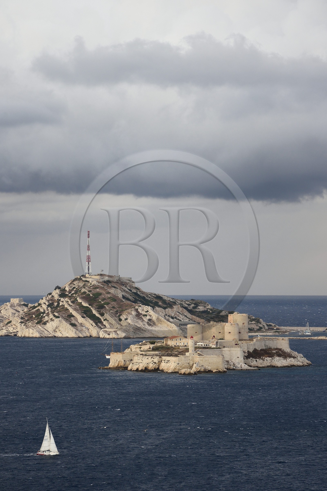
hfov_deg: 6.9
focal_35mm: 200
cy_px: 246
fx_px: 2727
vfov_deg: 10.3
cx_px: 164
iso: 400
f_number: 5
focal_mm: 200
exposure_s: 1/200
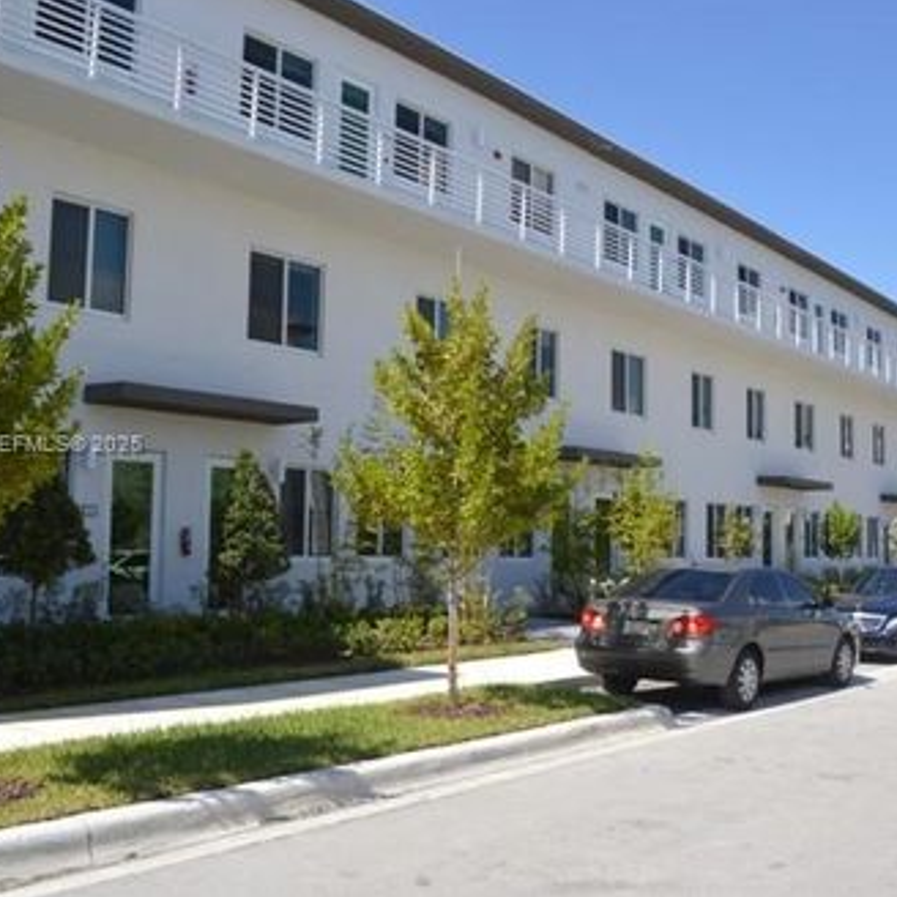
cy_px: 444
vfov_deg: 47.2
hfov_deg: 47.0
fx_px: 1026
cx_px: 533
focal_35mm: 35
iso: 100
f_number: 8
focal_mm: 18
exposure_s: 1/250
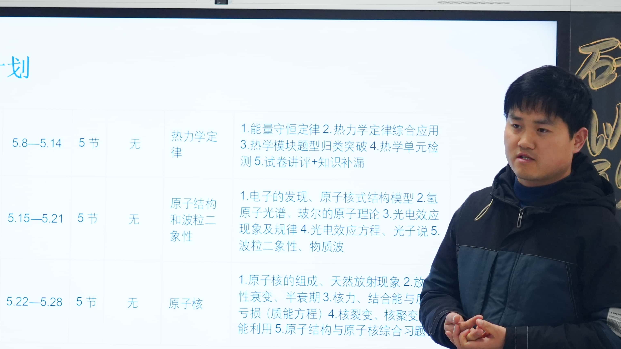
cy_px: 248
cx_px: 188
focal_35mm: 159
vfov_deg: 7.6
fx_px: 2618
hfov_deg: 13.5
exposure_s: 1/250
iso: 1600
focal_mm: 66
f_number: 4
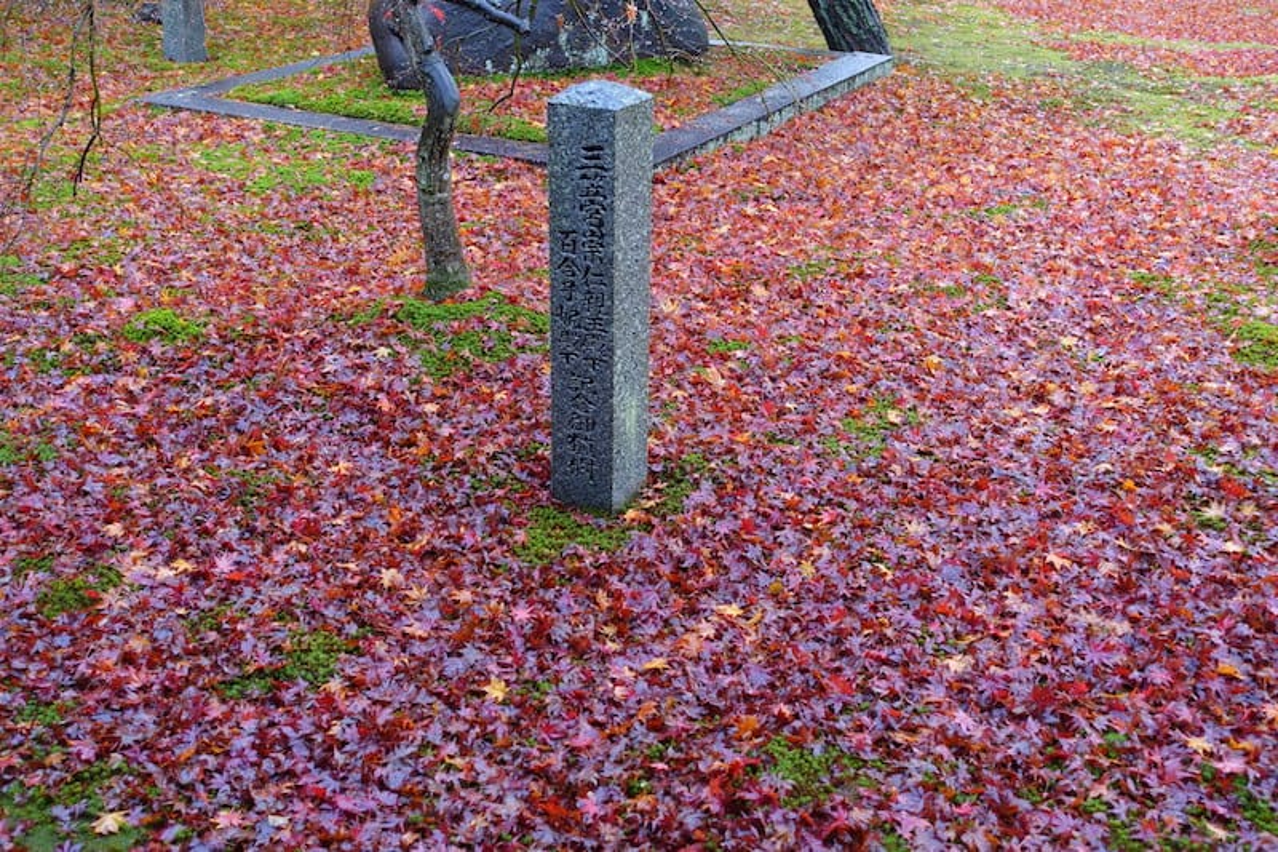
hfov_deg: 49.6
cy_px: 426
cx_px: 639
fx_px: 1384
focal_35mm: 39
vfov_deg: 34.2
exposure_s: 1/40
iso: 320
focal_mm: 14.3
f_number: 2.8
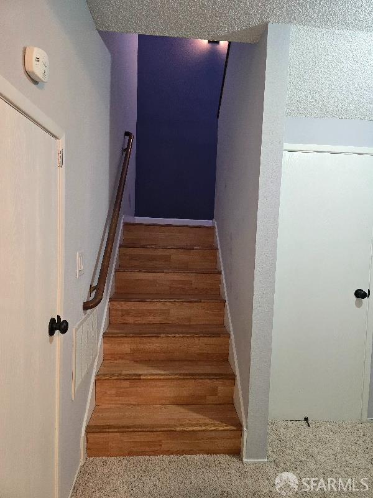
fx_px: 330
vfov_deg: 73.9
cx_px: 186
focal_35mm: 23
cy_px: 249
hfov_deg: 58.9
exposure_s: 1/60.2
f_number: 1.7
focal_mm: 6.3
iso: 640
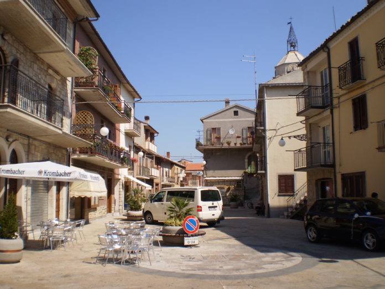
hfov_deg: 51.4
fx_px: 400
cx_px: 192
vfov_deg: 39.7
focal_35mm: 36
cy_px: 144
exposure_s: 1/1000
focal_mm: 6.3
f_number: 4.6
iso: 64
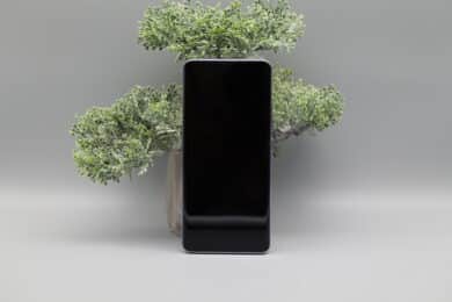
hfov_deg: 28.5
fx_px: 891
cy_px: 151
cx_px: 226
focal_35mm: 71
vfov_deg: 19.2
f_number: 8
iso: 640
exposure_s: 1/80
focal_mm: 71
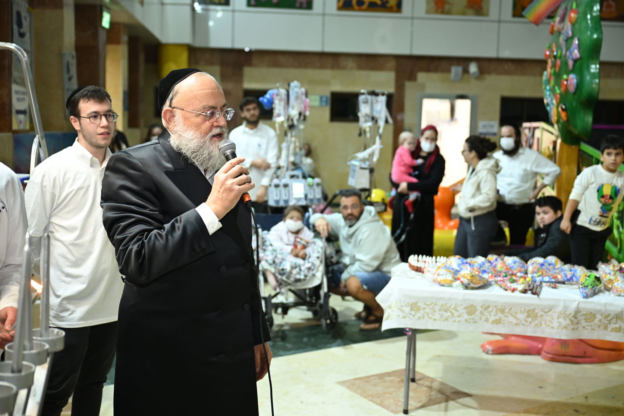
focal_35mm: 42
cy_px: 208
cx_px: 312
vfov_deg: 31.9
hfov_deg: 46.4
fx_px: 728
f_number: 2.8
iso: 1250
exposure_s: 1/125
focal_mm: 42
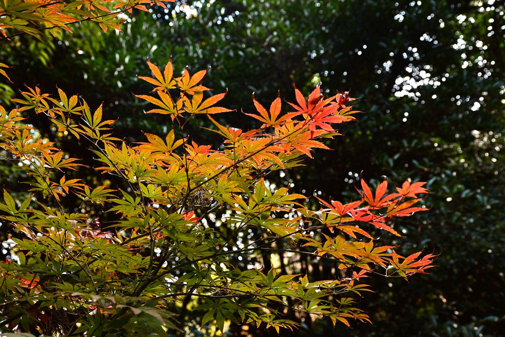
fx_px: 674
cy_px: 168
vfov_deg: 28.1
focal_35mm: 48
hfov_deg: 41.1
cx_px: 252
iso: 400
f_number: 7.1
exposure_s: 1/200
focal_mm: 48
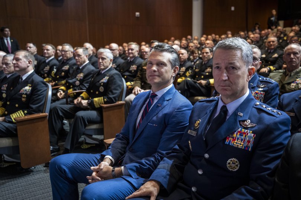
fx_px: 293
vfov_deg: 37.9
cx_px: 150
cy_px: 100
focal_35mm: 35
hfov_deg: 54.4
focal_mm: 35
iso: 4000
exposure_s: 1/100
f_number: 3.2
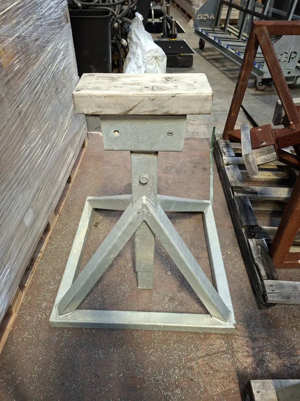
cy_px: 200
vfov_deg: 73.9
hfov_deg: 58.9
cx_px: 150
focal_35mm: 23
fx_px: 266
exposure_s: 1/33
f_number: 1.8
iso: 250
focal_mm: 5.54
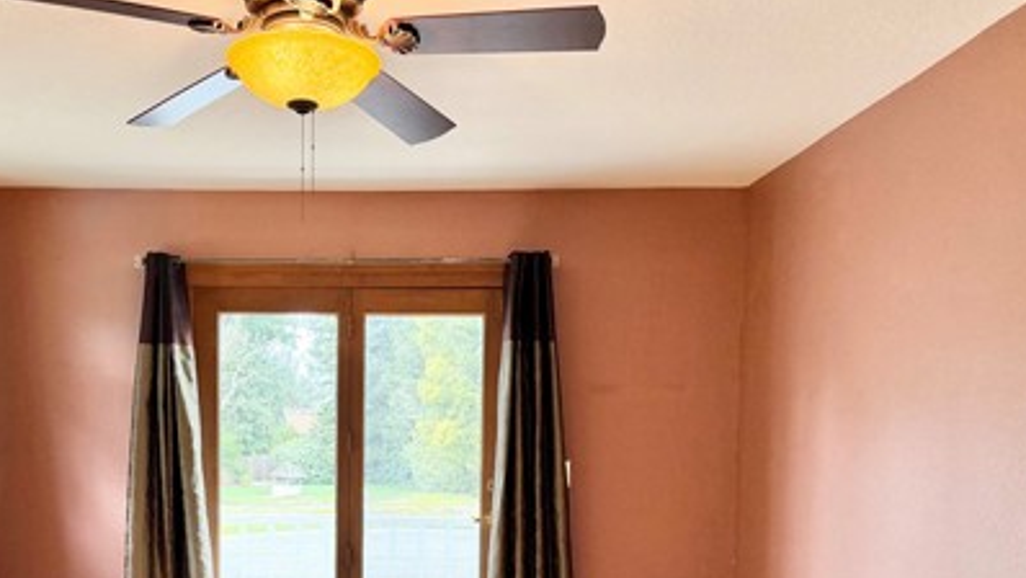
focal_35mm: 42
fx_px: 1143
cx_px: 358
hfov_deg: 47.7
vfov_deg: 27.6
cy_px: 488
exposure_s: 1/132
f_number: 1.78
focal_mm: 6.76
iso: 160
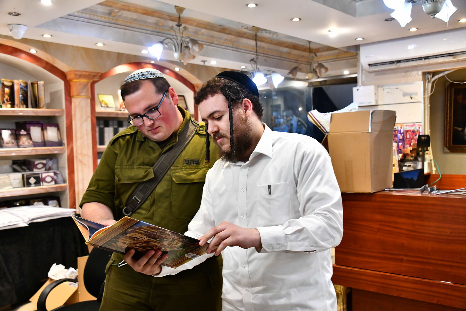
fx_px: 492
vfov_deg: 35.0
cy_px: 156
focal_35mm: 38
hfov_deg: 50.7
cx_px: 233
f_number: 5.6
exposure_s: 1/100
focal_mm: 38
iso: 3200
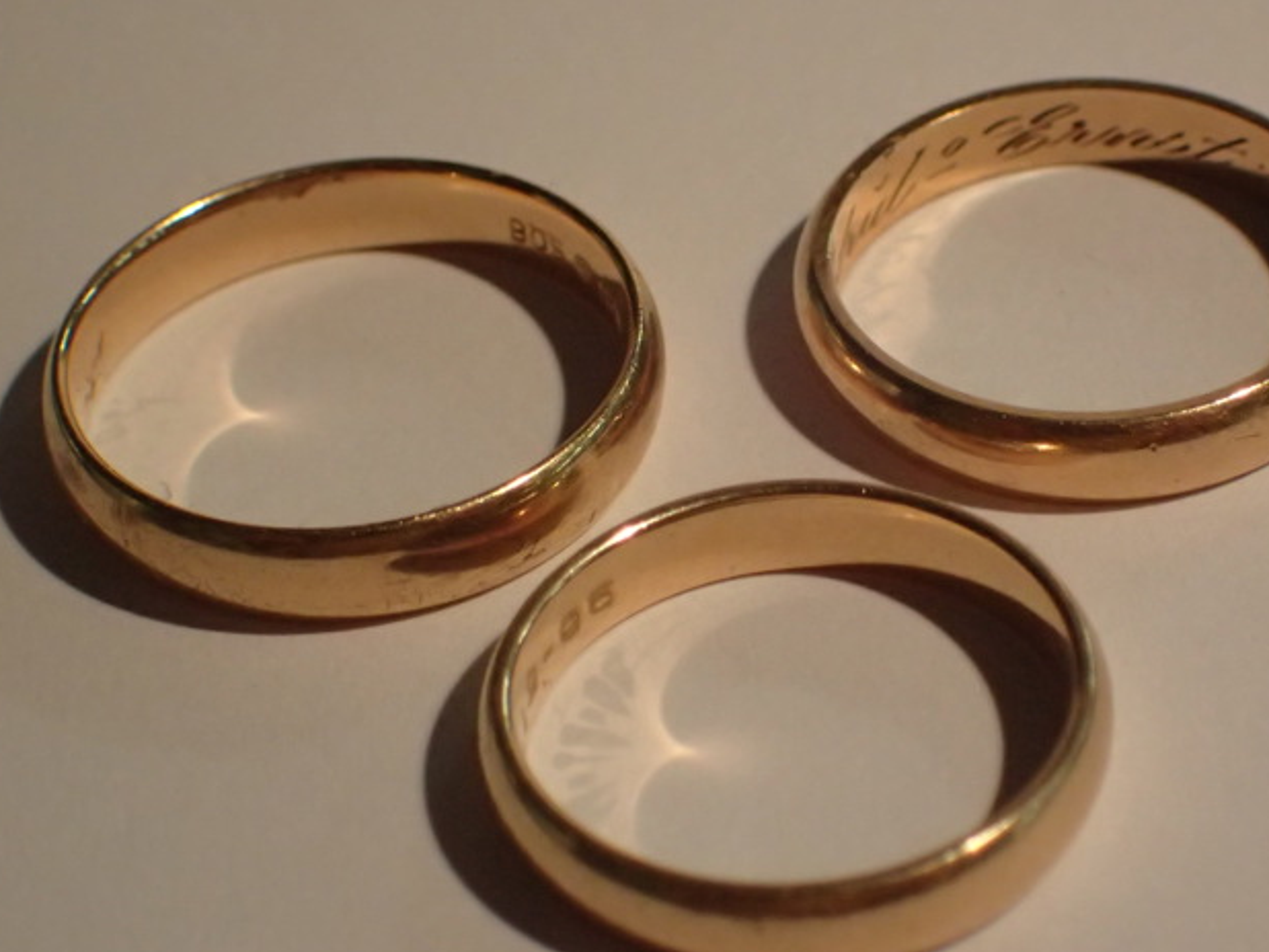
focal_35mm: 110
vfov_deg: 13.5
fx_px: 4034
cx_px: 791
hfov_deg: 17.9
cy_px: 433
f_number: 4.5
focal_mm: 15.41
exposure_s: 1/125
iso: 800
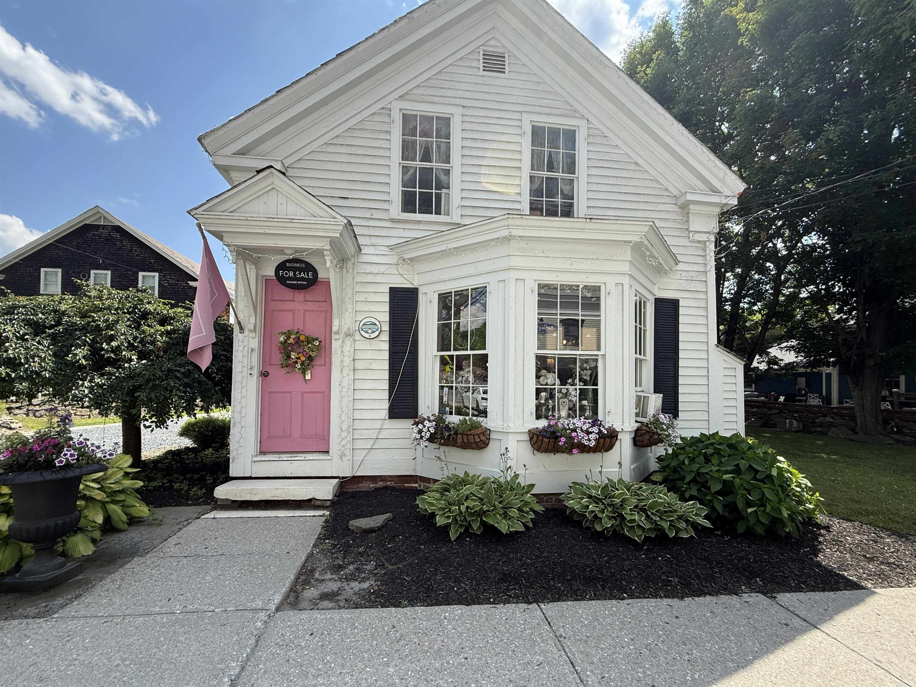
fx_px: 370
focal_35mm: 14
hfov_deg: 102.1
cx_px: 458
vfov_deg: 85.7
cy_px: 344
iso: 50
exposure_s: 1/1087
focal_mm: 2.22
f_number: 2.2
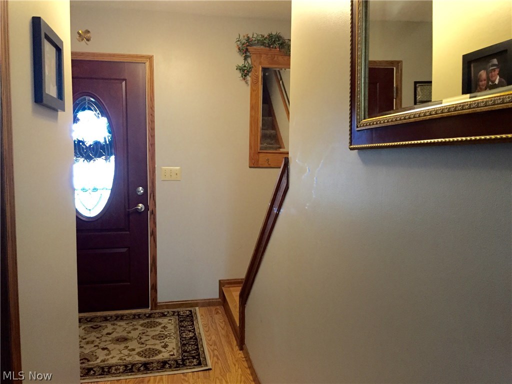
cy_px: 192
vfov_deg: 48.2
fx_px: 429
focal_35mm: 29
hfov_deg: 61.7
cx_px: 256
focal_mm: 4.15
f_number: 2.2
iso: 250
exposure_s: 1/33
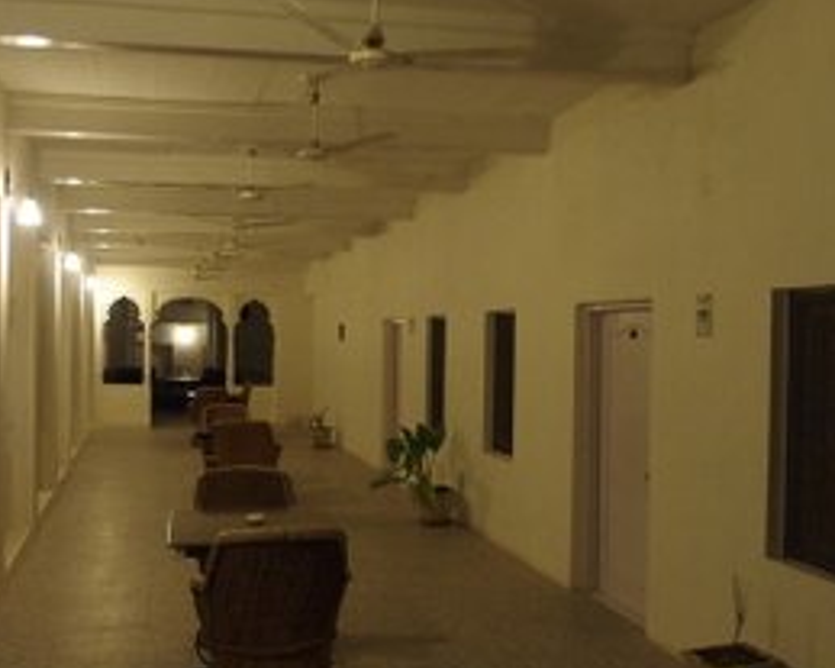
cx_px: 400
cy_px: 352
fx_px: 939
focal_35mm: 38
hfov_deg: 47.9
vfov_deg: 39.1
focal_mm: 6
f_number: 2.8
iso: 800
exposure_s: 1/20
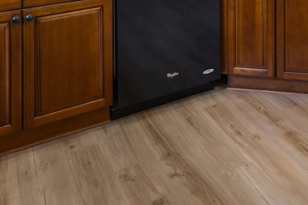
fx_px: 445
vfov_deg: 20.9
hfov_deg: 35.4
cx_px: 290
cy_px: -126
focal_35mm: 52
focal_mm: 16
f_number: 8
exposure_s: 1
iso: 100
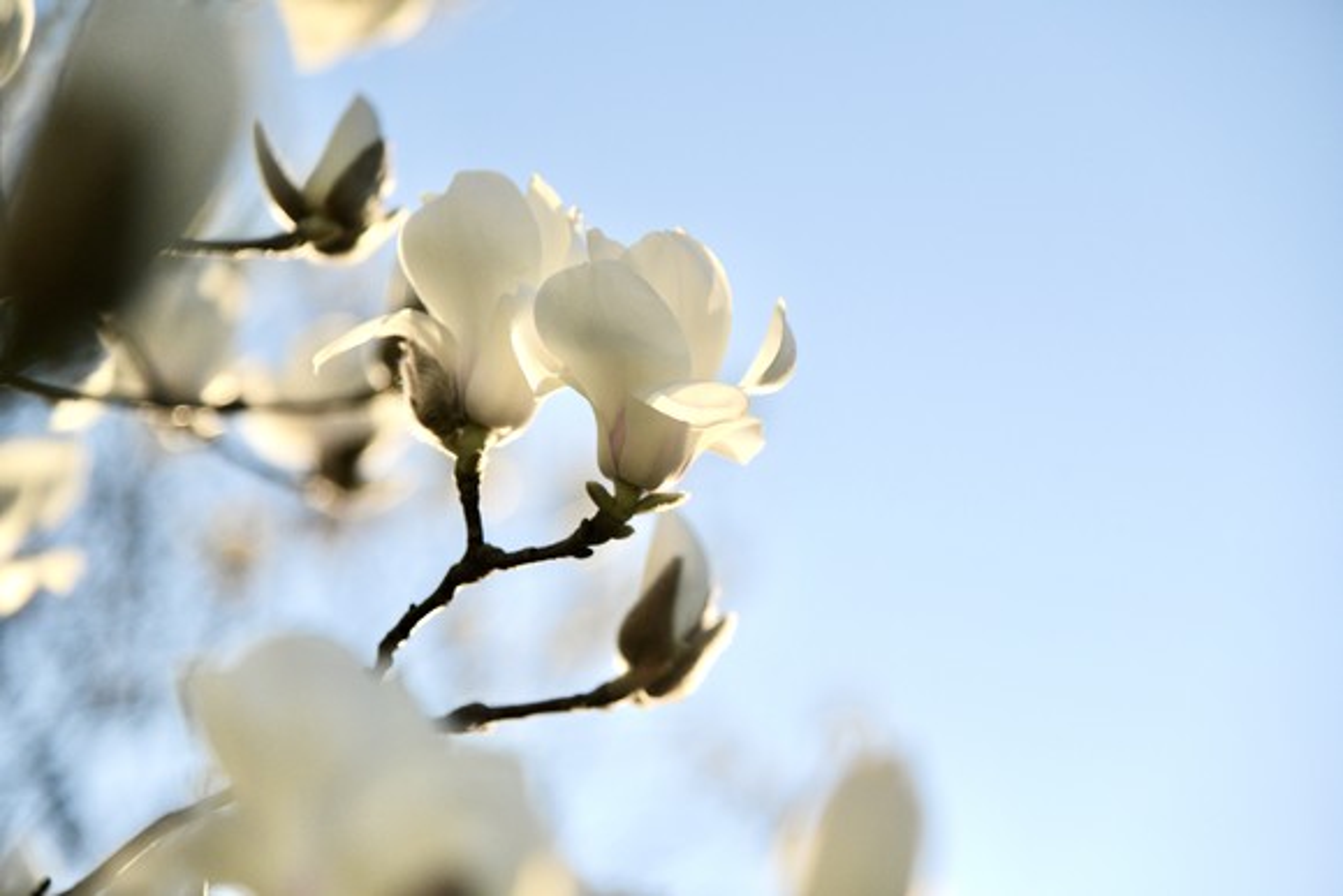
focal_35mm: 120
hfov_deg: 17.1
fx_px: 4478
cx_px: 672
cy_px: 448
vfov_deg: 11.4
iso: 1800
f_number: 4
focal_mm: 120
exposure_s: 1/8000
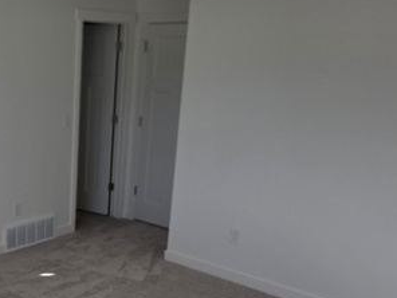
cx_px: 28
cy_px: 216
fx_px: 516
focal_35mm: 45
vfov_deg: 31.7
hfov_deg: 38.7
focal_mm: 2.2
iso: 40
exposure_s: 1/353
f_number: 1.9
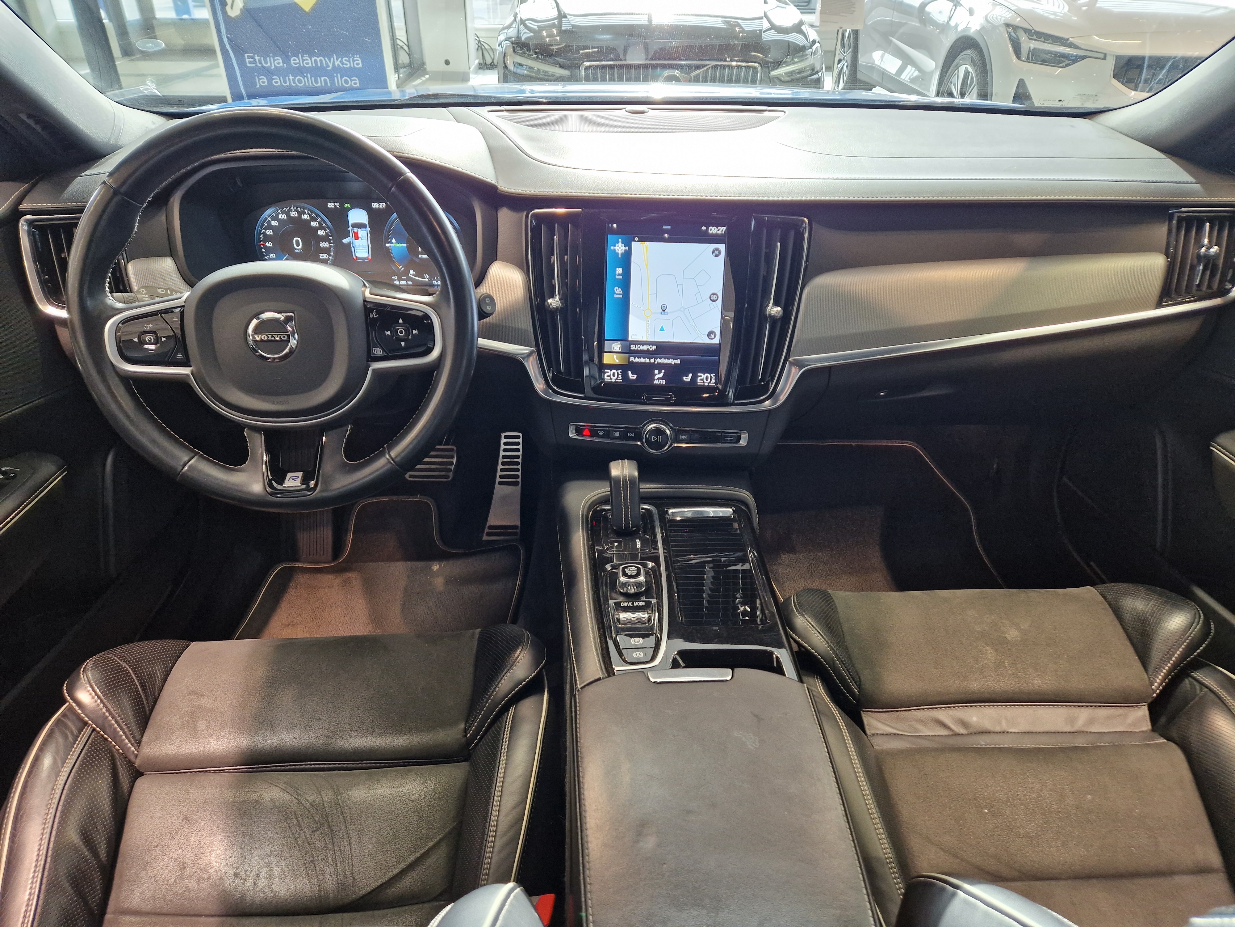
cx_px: 618
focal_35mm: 23
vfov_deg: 58.9
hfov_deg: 73.9
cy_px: 464
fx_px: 821
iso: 200
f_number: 1.8
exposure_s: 1/100
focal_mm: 5.4
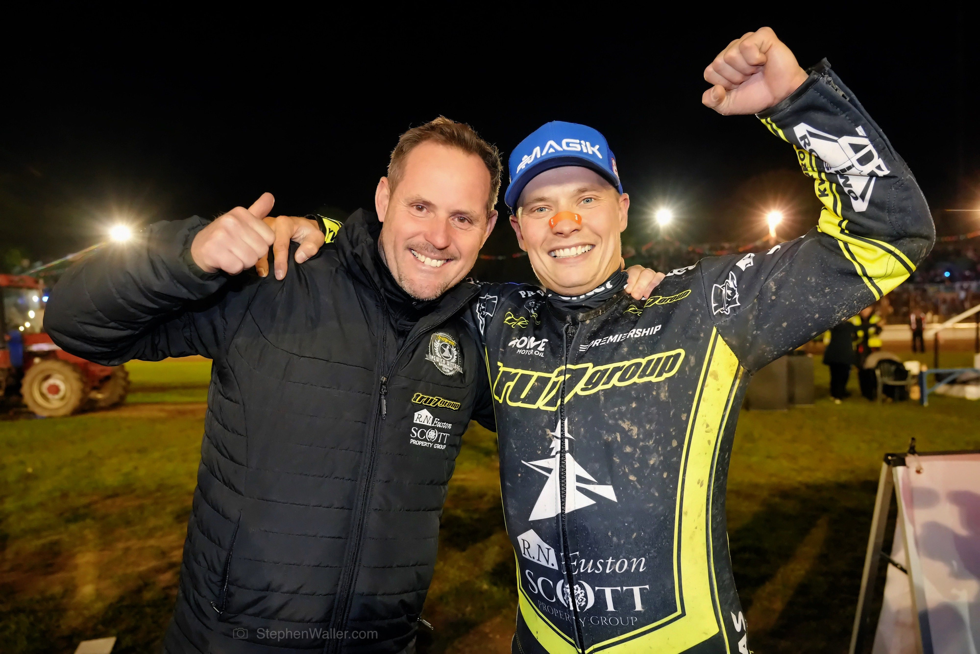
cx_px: 490
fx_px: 653
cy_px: 327
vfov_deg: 53.1
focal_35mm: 24
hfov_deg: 73.7
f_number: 4
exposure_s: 1/80
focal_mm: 24
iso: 5000
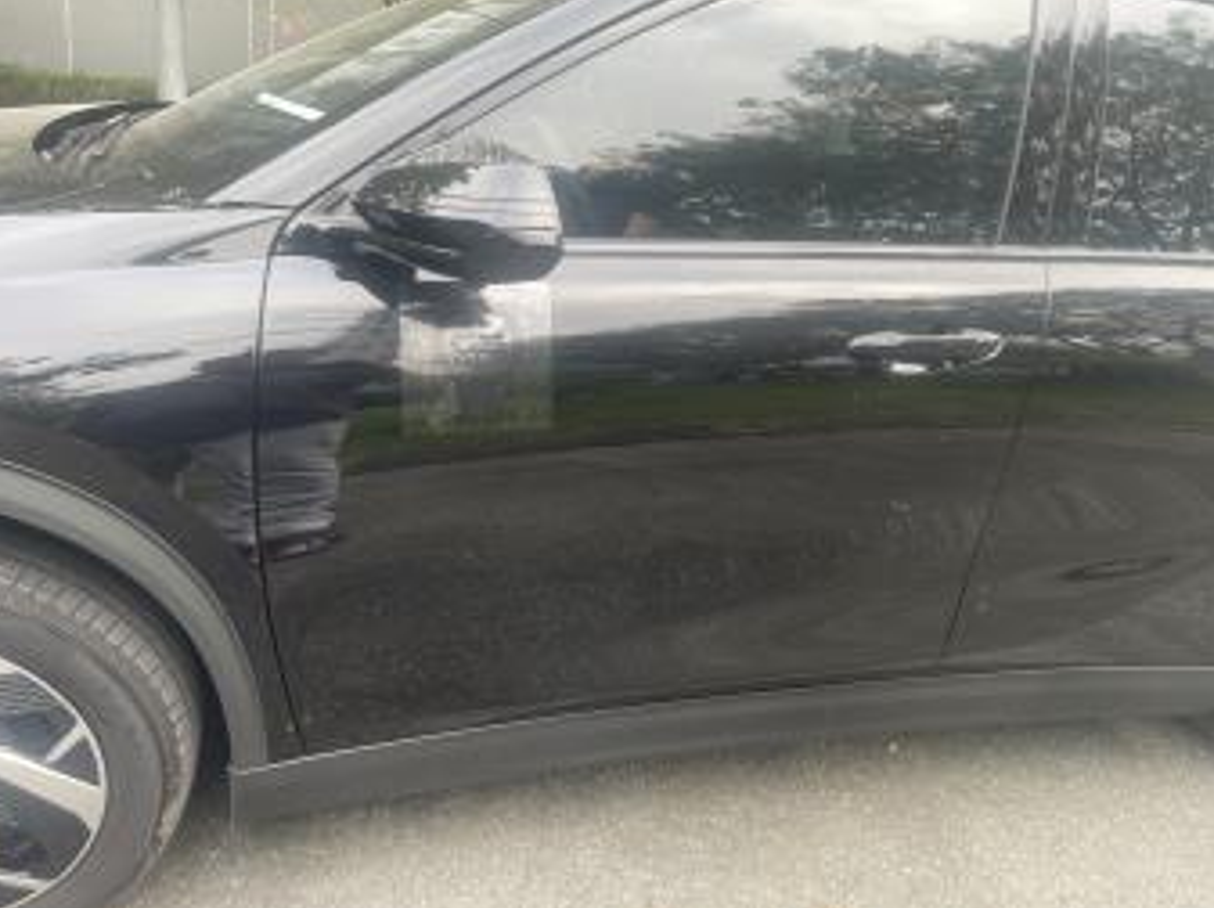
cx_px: 591
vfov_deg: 53.0
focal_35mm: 26
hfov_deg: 67.3
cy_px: 454
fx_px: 911
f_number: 1.6
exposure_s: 1/121
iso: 40
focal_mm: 5.1
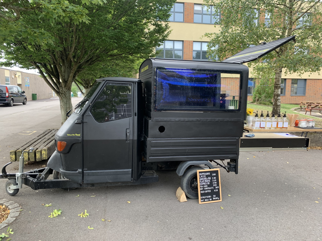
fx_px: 242
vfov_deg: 53.1
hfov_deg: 67.3
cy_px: 120
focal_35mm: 26
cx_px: 161
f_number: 1.8
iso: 25
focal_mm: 4.25
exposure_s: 1/122
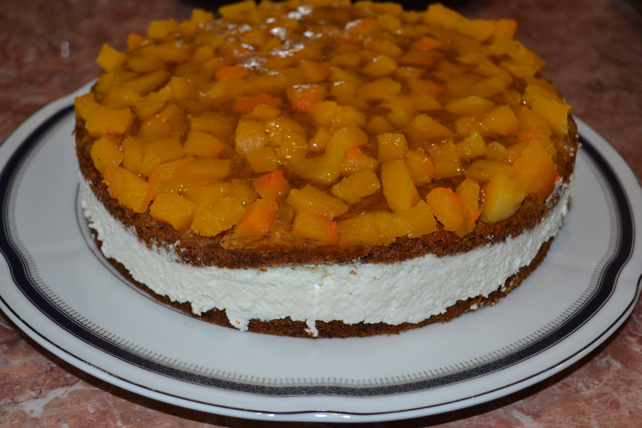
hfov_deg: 38.9
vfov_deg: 26.5
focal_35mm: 51
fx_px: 909
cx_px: 321
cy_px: 214
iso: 500
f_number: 5
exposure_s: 1/60
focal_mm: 34
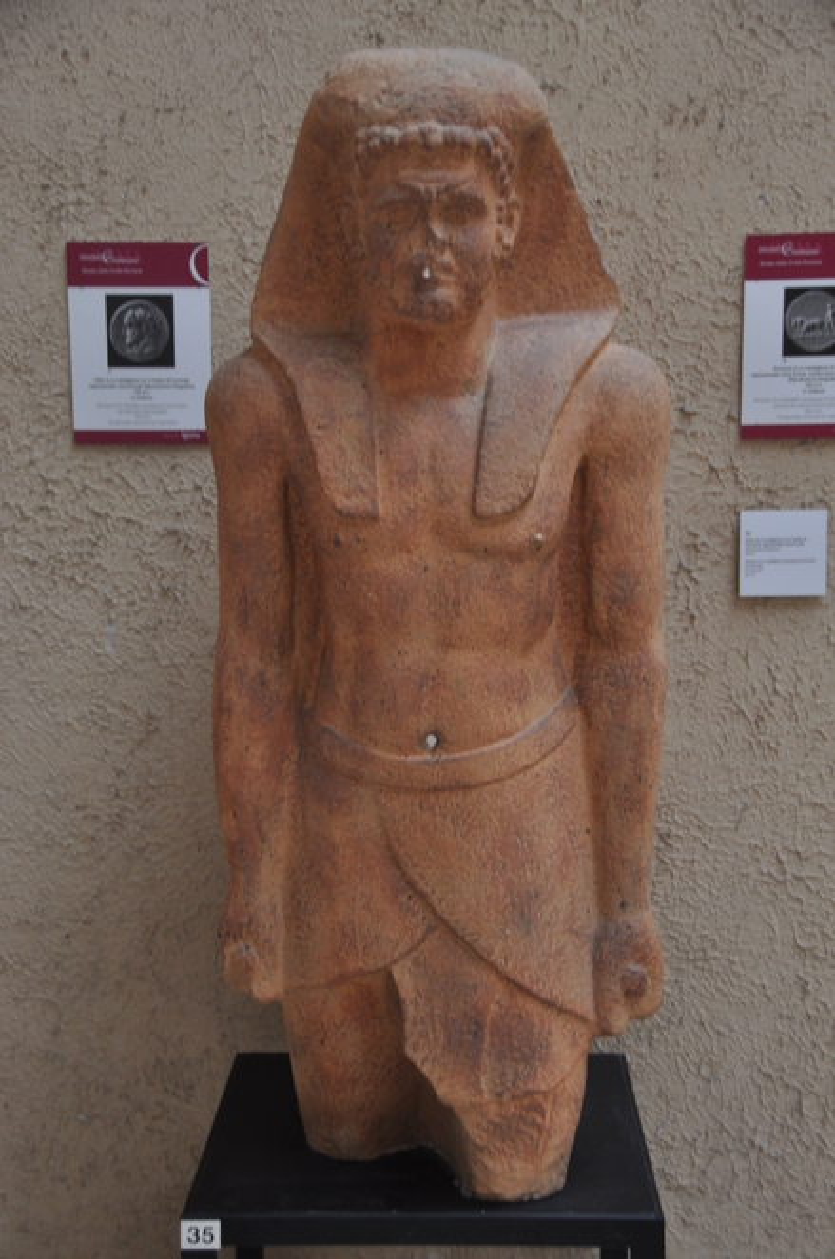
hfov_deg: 23.7
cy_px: 630
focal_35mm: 57
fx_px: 1990
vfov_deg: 35.1
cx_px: 418
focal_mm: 38
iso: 640
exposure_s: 1/15
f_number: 4.2
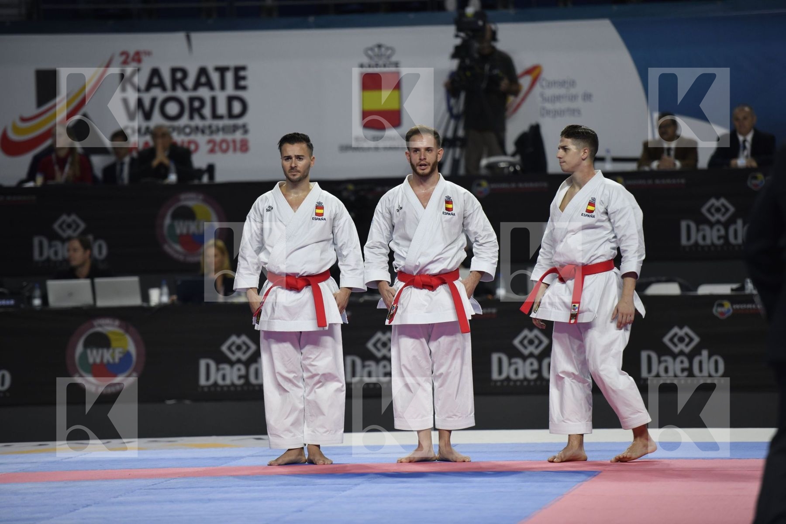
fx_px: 4366
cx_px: 393
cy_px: 262
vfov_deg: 6.9
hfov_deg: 10.3
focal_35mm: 200
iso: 800
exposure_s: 1/800
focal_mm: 200
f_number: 2.8
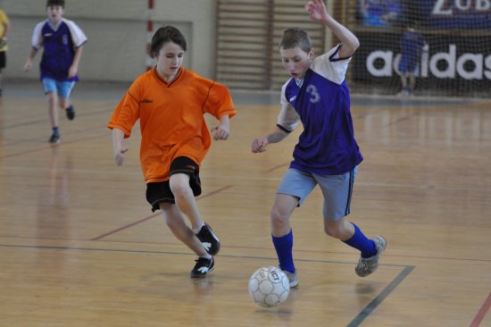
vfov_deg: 8.7
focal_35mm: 158
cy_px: 164
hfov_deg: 13.0
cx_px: 246
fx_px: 2147
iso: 1600
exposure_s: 1/320
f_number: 2.8
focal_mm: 105
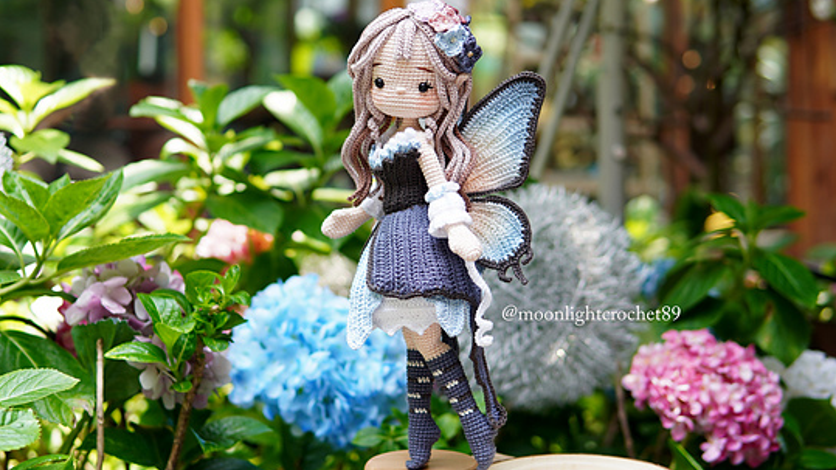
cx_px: 369
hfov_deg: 37.2
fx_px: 1241
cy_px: 196
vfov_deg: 21.4
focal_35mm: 56
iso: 100
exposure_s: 1/400
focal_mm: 30
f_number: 2
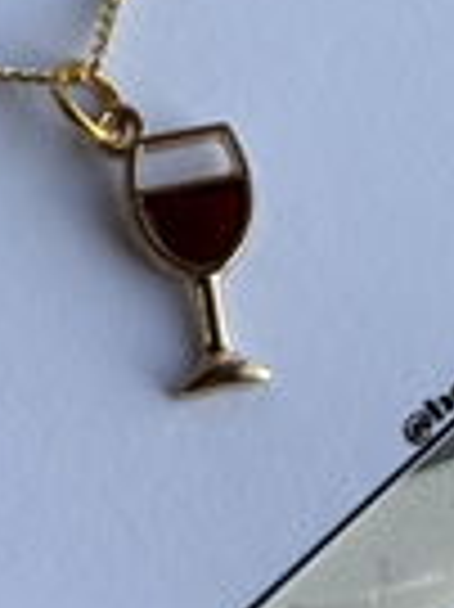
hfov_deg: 7.8
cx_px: 324
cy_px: -525
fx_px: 3328
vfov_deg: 9.8
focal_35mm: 190
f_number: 1.78
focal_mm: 6.76
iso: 50
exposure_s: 1/122
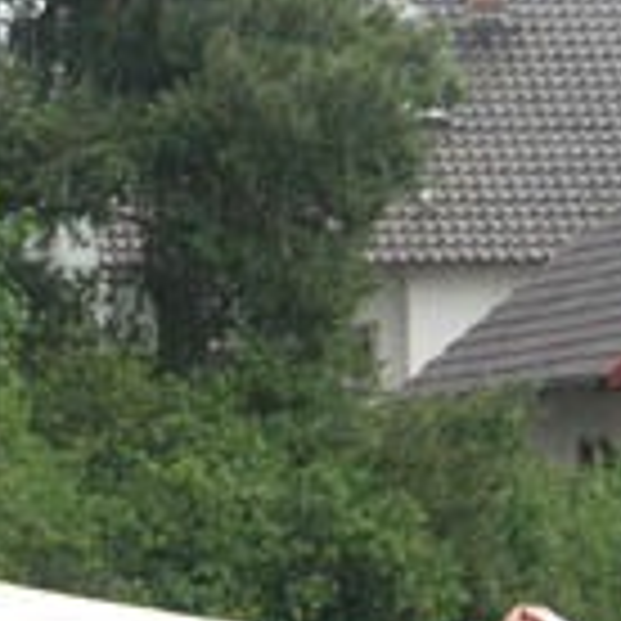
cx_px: -261
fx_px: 10960
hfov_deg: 3.2
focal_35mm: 540
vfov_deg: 3.2
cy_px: 610
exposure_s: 1/240
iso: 50
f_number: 3.7
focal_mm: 23.3
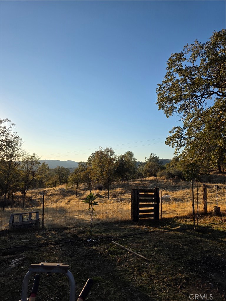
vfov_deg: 73.9
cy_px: 150
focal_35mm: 23
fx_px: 200
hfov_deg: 58.9
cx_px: 113
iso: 80
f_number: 1.7
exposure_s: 1/4057
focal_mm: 6.3
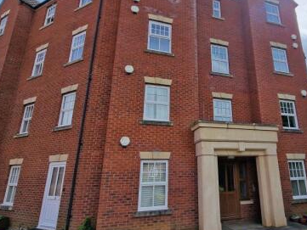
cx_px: 198
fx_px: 186
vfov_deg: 63.5
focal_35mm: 21
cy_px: 112
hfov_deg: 77.1
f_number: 2.2
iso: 50
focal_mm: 2.2
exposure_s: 1/2504
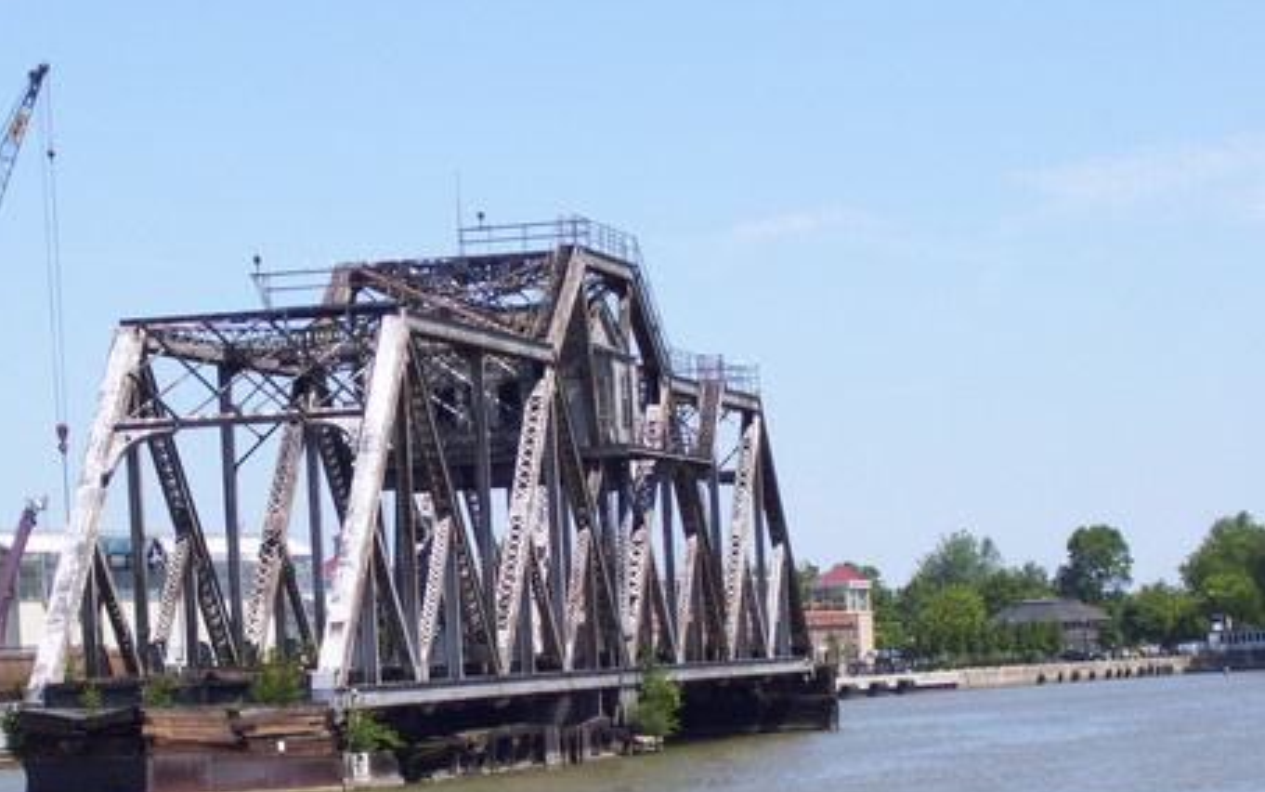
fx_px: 5207
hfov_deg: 13.8
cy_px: 558
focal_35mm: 151
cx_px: 541
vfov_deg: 8.7
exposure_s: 1/640
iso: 80
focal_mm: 18
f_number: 4.6
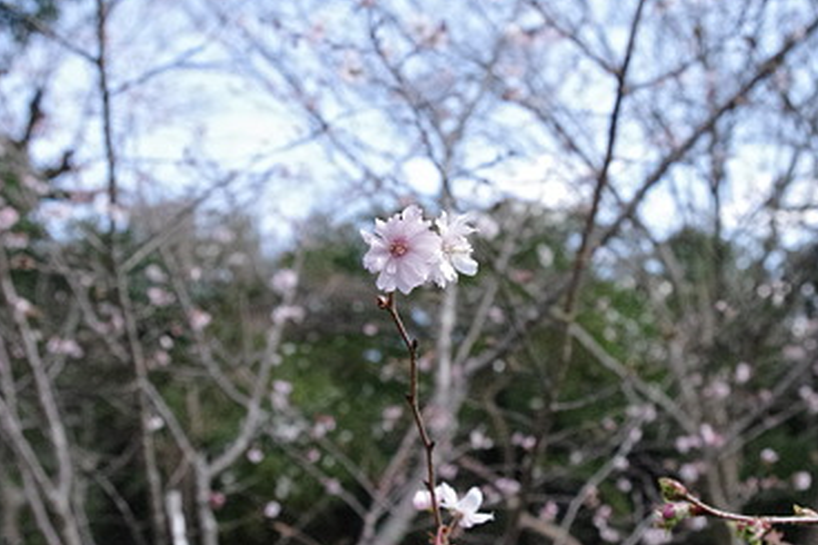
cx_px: 418
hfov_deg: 44.5
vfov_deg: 30.5
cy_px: 264
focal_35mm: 44
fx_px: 999
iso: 6400
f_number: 7.1
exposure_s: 1/3200
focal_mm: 24.38
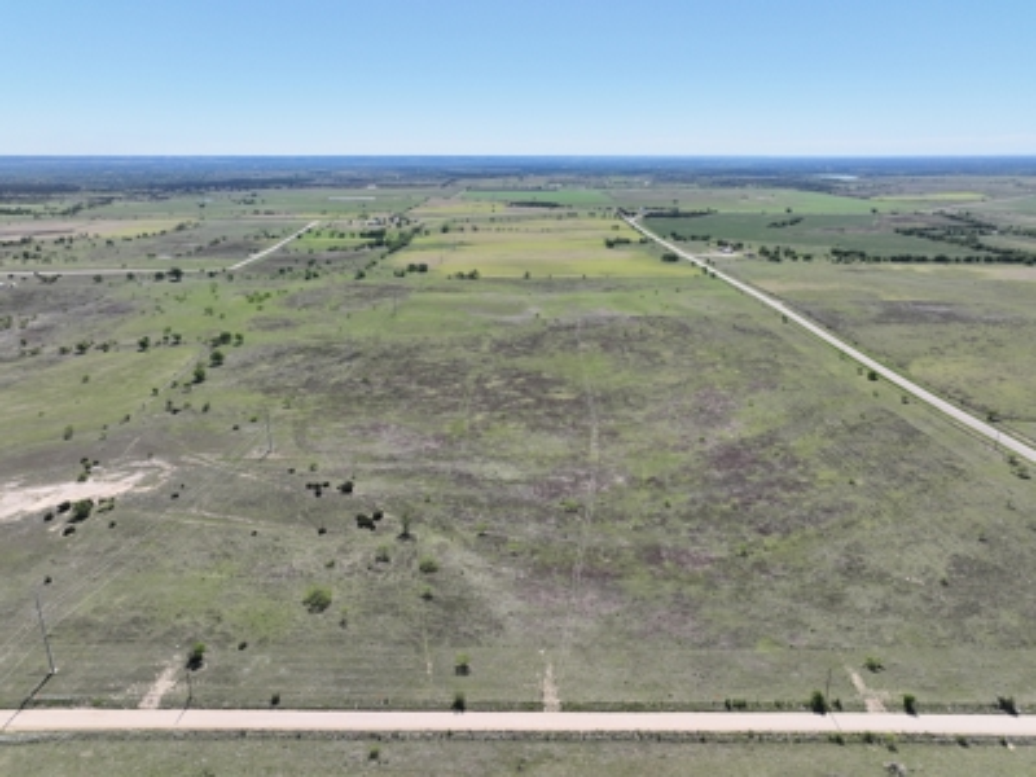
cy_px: 388
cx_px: 518
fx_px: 718
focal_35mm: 24
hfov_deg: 71.6
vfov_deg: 56.8
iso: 110
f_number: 4
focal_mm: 12.29
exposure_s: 1/2000
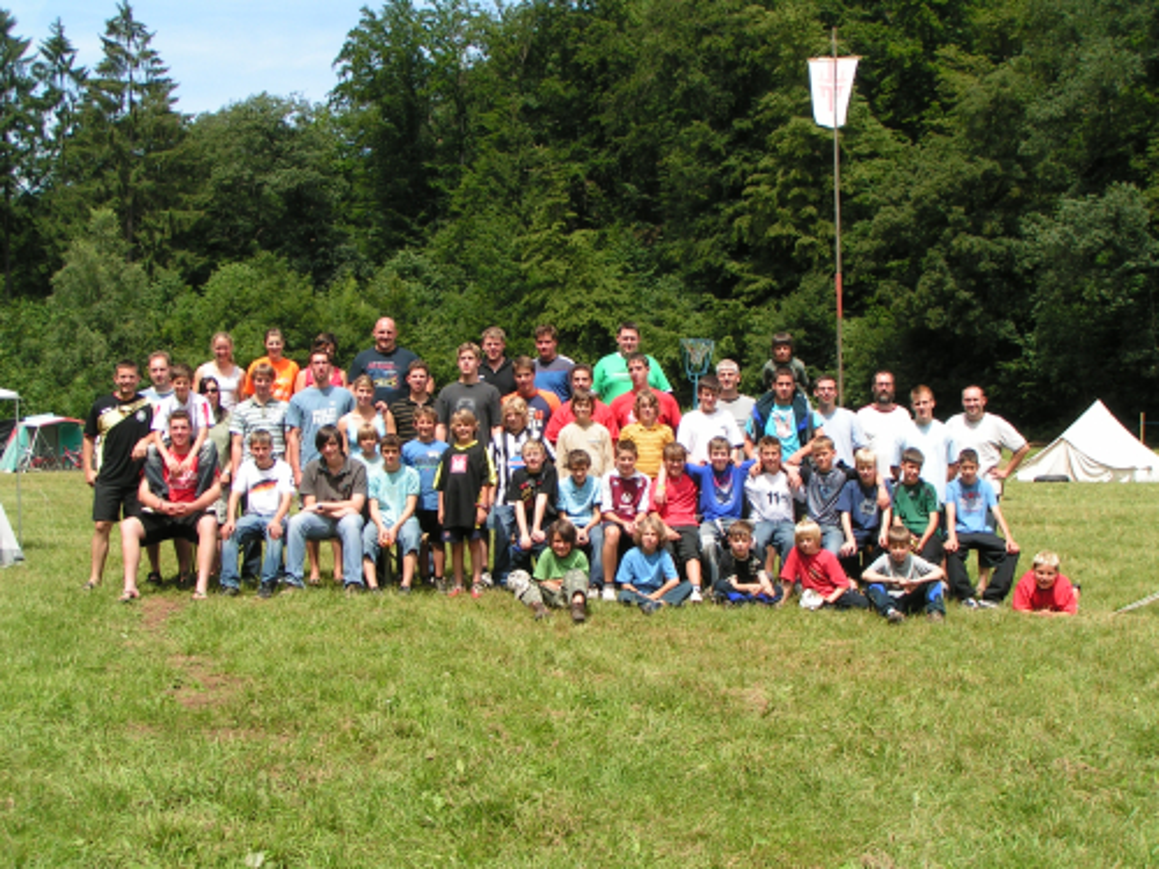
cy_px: 434
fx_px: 1574
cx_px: 580
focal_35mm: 47
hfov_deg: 40.4
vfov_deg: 30.9
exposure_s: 1/200
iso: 50
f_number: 5.6
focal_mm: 7.3
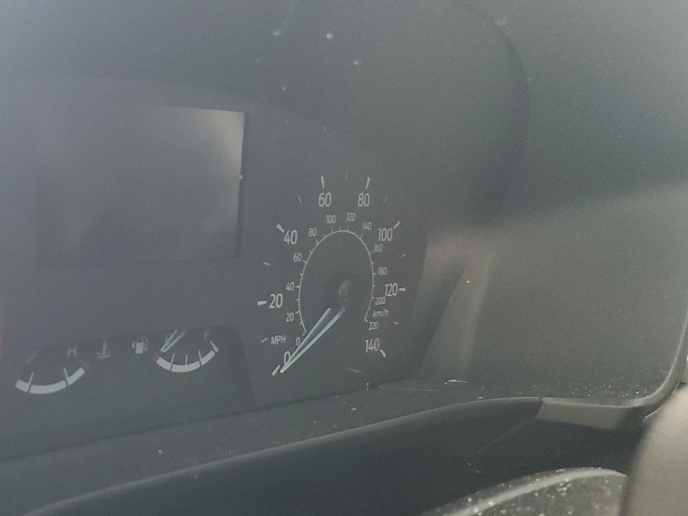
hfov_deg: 38.2
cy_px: 287
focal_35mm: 48
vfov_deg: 30.2
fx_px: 954
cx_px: 135
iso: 309
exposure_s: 1/40
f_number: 1.5
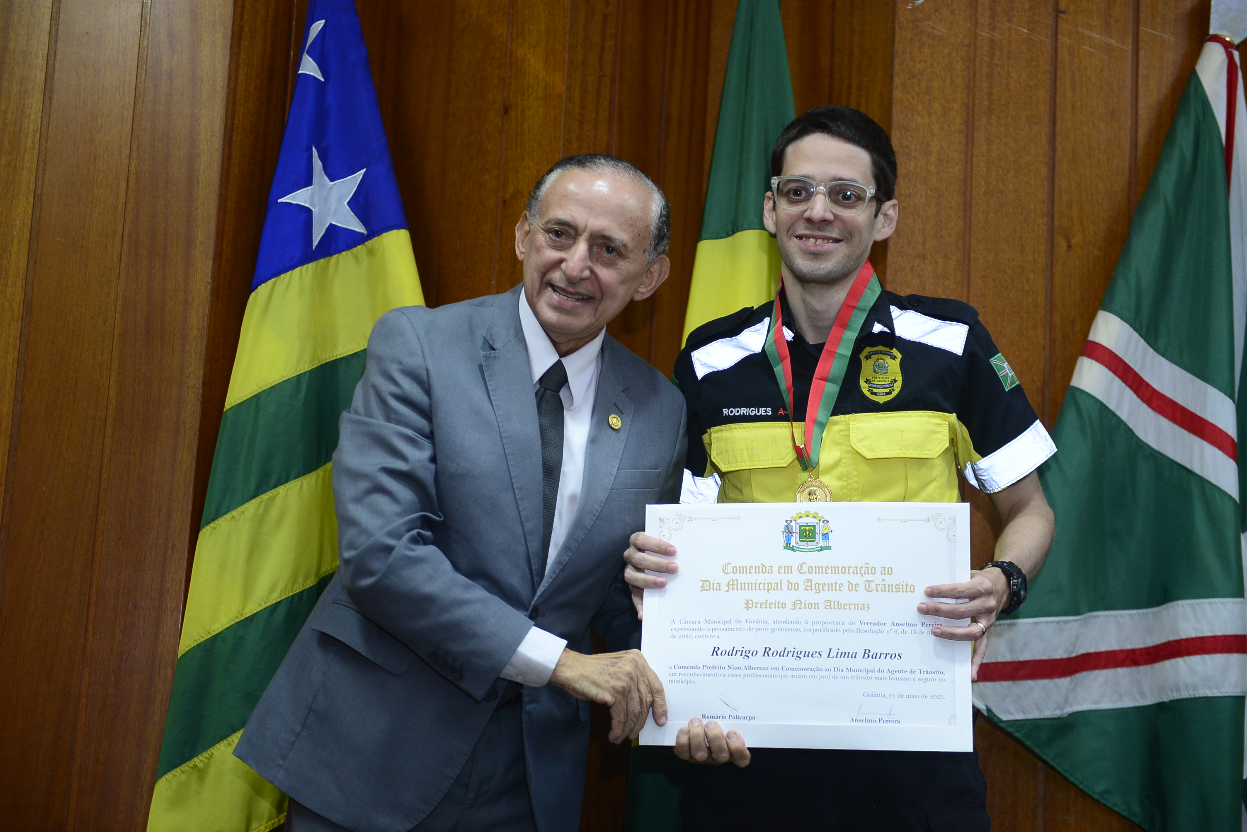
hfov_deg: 32.4
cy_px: 416
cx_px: 624
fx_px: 2148
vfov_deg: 21.9
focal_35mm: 62
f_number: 2.8
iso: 1600
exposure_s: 1/125
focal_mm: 62
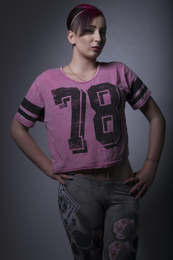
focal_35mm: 82
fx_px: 595
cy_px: 130
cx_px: 86
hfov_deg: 16.6
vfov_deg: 24.6
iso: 100
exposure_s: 1/200
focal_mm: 55
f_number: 13
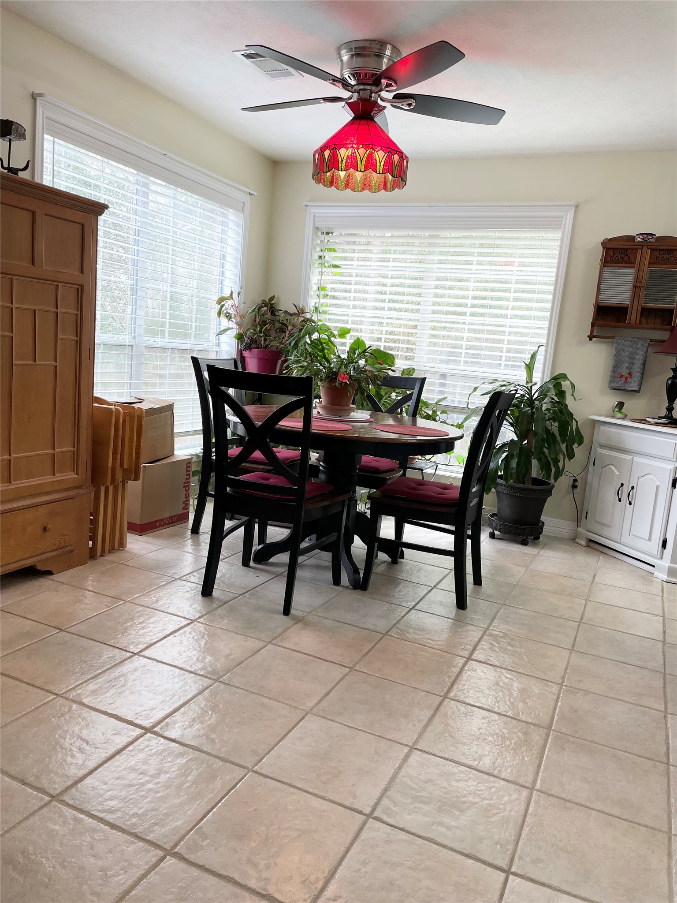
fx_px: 678
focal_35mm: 26
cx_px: 338
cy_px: 452
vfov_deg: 67.3
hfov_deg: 53.1
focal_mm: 4.2
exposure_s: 1/120
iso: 80
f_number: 1.6
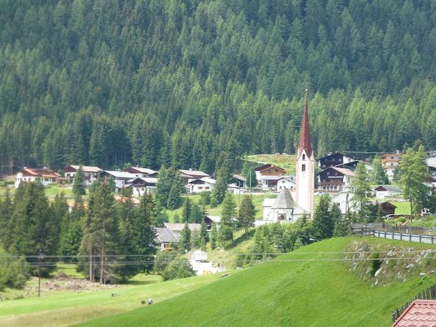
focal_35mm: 170
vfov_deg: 8.7
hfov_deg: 11.6
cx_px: 218
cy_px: 164
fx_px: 2141
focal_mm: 27.7
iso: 100
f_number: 5.3
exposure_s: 1/160
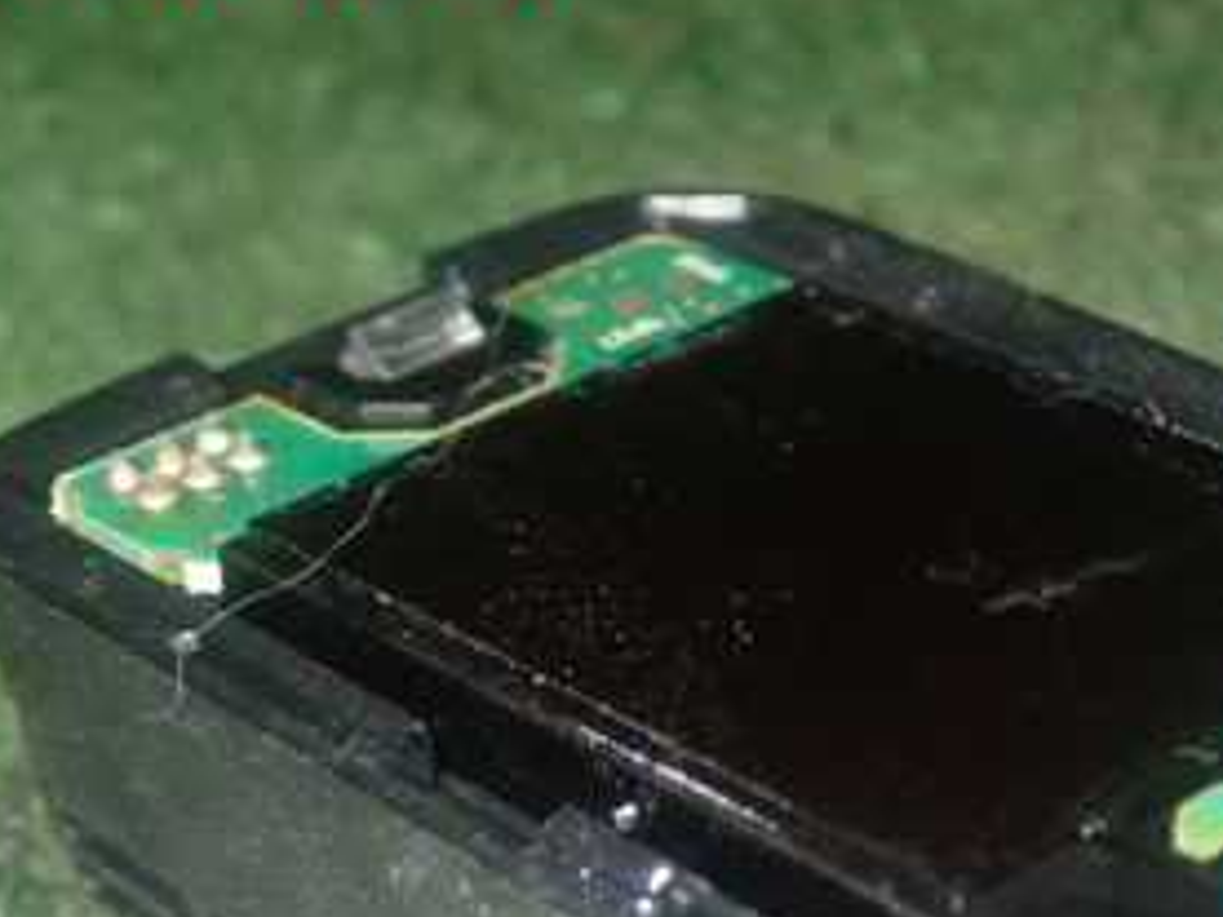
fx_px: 3604
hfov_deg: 19.0
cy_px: 873
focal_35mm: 102
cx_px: 1059
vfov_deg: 14.3
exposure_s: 1/50
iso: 800
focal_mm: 8.4
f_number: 9
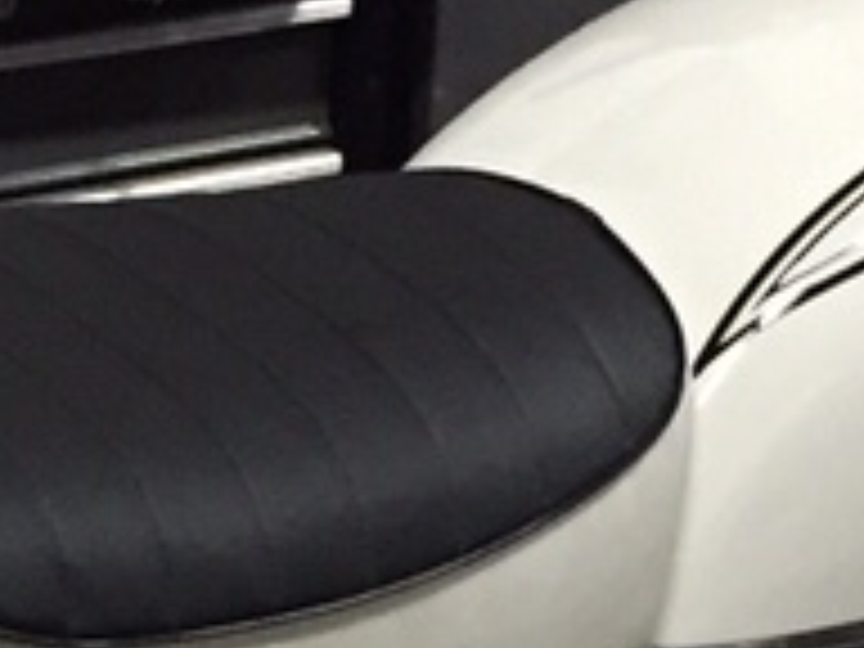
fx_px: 4817
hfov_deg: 10.2
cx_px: 32
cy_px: 927
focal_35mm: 193
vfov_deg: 7.6
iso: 250
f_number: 2.2
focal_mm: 4.15
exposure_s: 1/30
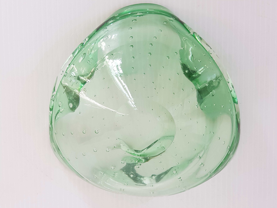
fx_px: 416
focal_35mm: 52
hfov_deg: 36.8
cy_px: 104
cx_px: 138
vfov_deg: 28.0
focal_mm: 6
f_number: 2.4
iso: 32
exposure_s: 1/33
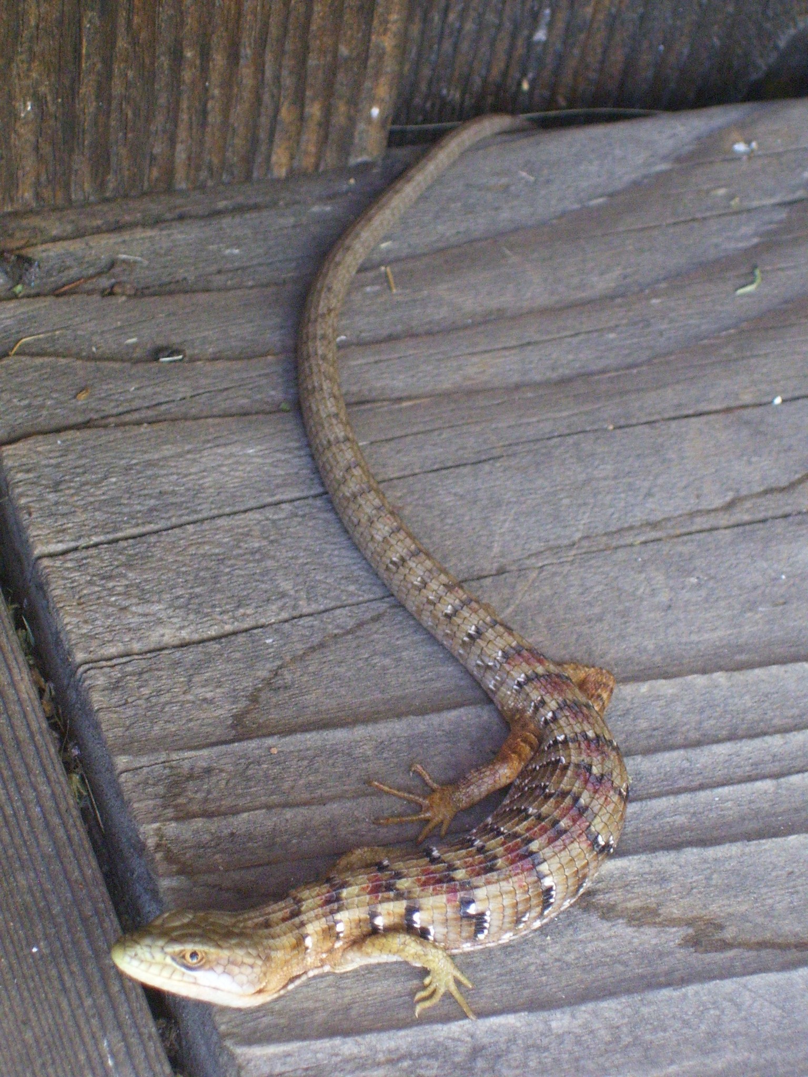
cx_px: 404
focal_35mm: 111
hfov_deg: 13.3
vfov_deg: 17.7
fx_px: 3455
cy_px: 538
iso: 400
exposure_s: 1/60
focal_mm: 18
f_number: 4.6
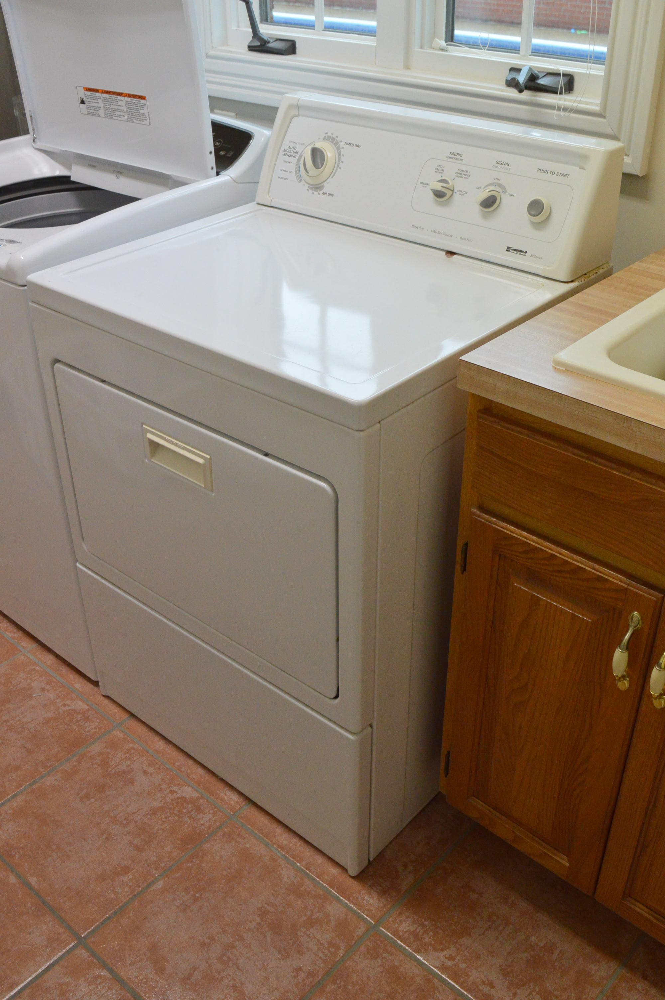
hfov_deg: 38.3
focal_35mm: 34
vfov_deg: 55.1
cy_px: 500
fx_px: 958
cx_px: 332
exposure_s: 1/80
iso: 1600
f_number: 6.3
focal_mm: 23
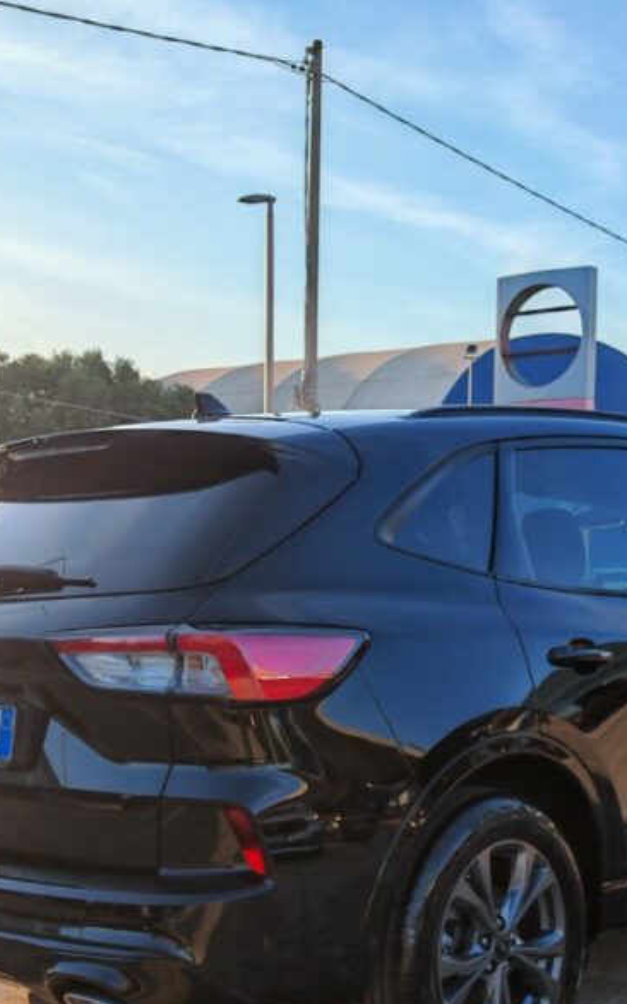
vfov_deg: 39.3
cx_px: 401
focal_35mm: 50
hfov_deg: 25.7
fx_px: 1368
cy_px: 738
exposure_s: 1/200
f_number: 2
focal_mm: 6.83
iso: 50
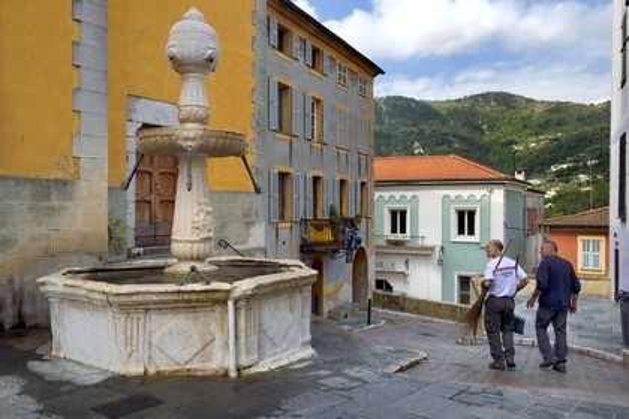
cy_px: 210
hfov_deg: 60.3
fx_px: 542
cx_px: 314
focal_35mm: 31
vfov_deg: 42.3
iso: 200
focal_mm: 31
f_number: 11
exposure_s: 1/200
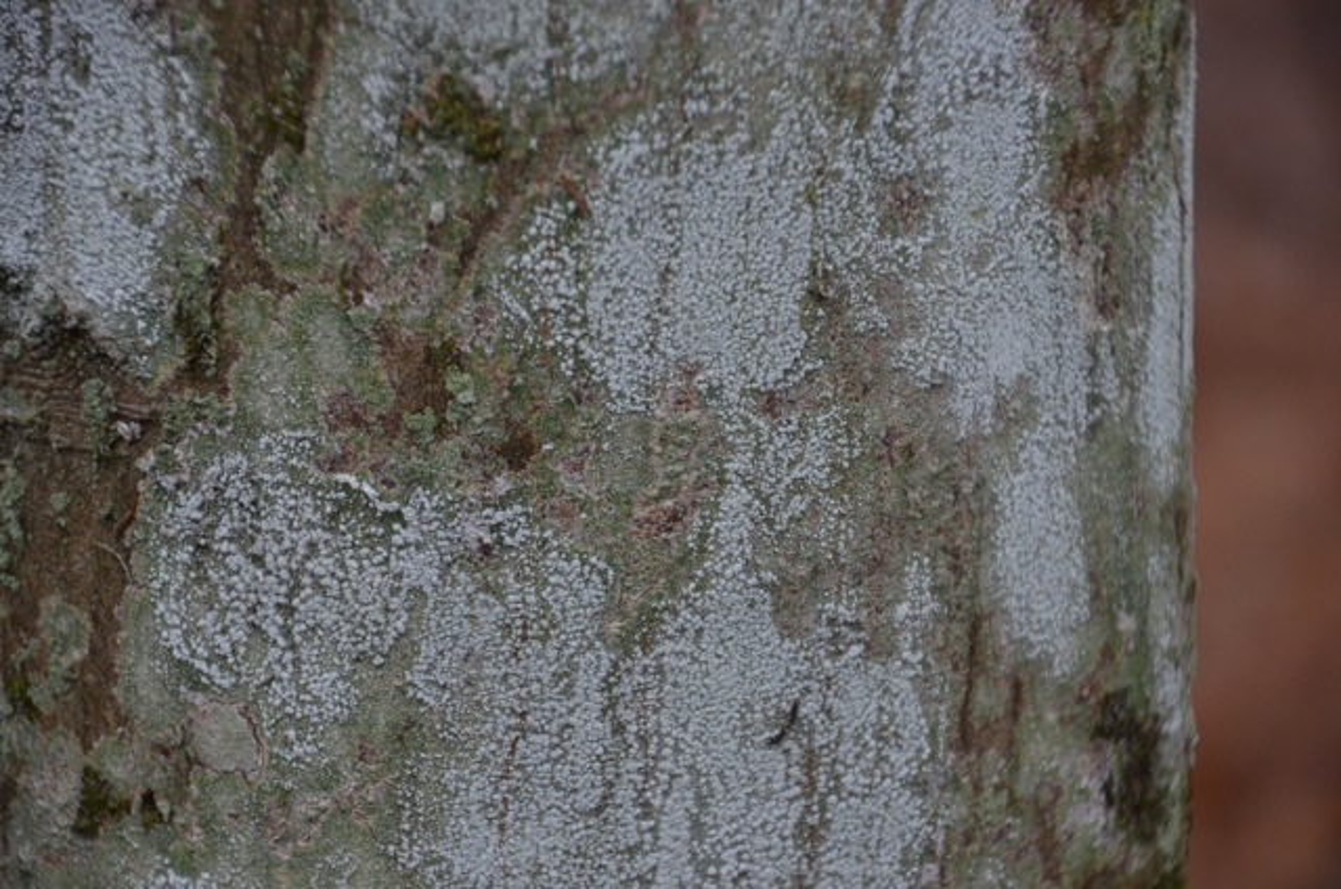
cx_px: 670
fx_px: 7249
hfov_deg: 10.6
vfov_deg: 7.0
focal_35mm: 195
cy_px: 444
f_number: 6
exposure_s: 1/125
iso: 800
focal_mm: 130
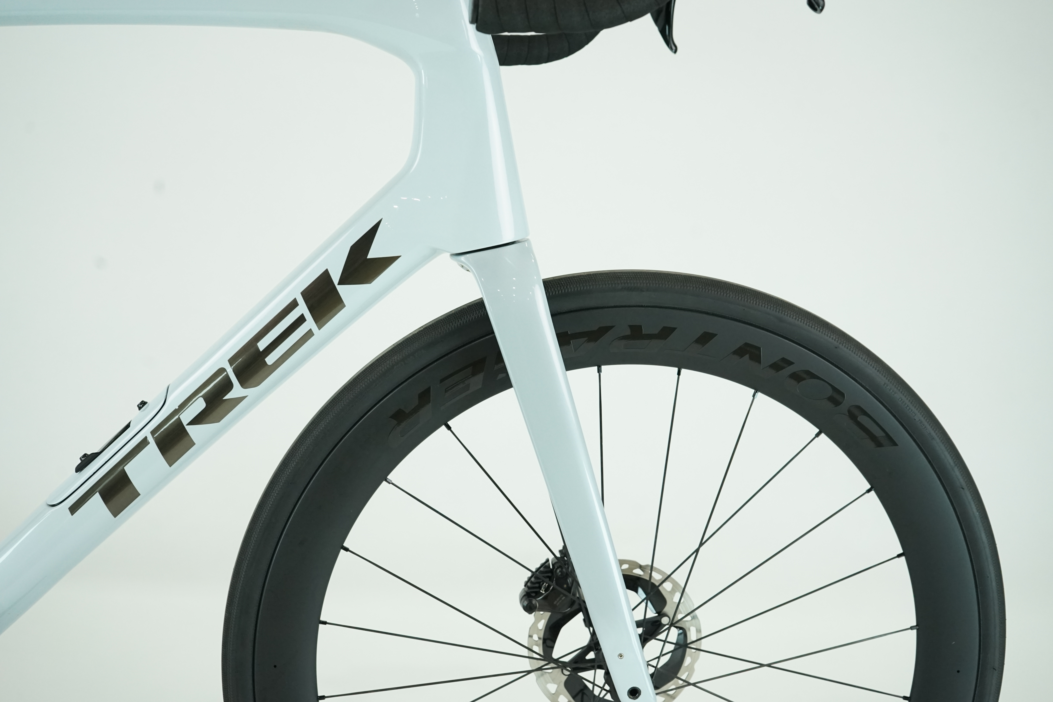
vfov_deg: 33.4
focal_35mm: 40
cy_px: 351
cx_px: 526
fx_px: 1170
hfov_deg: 48.5
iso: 2000
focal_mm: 40
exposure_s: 1/200
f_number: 6.3
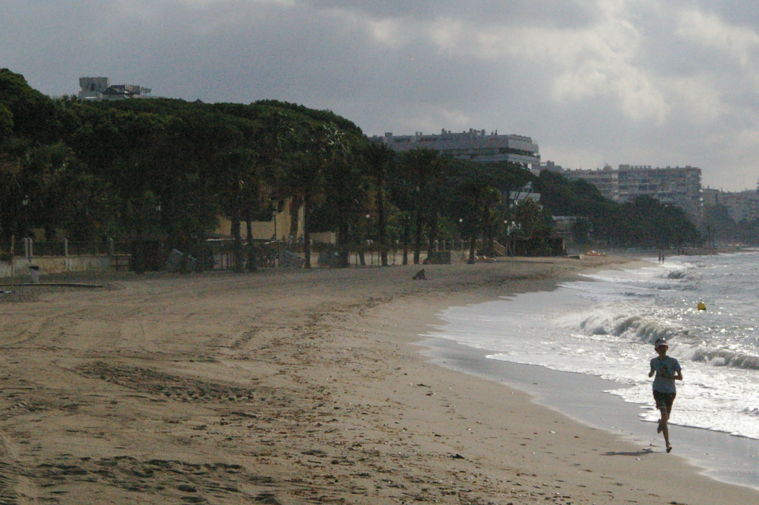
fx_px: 3049
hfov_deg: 14.2
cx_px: 412
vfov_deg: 9.5
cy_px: 279
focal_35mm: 145
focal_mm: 65
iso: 3200
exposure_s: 1/4000
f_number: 13
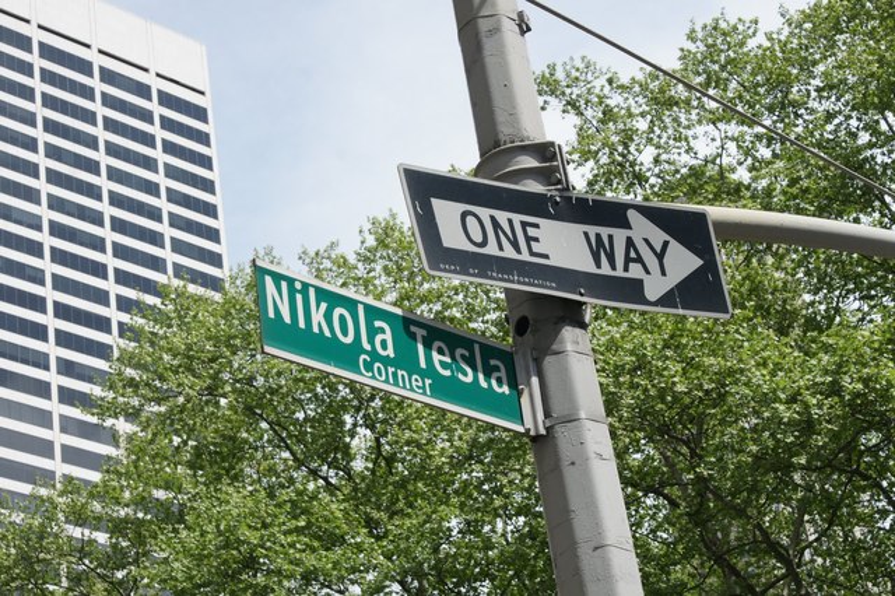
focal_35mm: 90
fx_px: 2236
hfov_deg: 22.6
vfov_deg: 15.2
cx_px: 448
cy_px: 298
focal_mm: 60
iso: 200
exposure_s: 1/200
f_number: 13
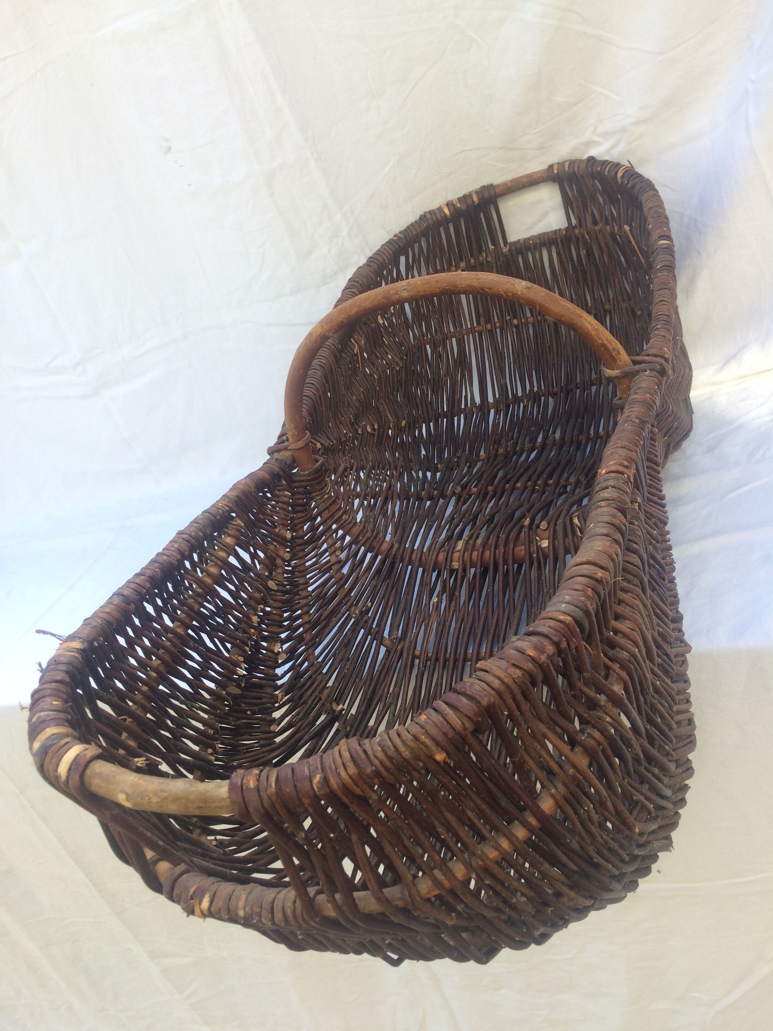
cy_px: 516
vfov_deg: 61.7
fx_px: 863
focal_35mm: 29
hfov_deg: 48.2
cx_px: 386
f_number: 2.2
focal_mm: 4.15
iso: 32
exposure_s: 1/165
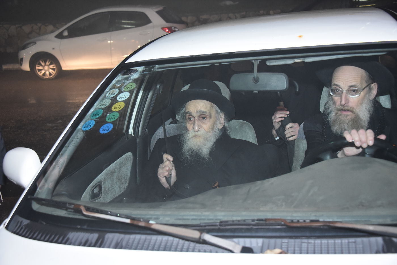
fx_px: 551
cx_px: 198
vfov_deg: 27.0
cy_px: 132
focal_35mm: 50
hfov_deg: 39.6
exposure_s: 1/160
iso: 5000
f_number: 5.6
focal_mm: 50
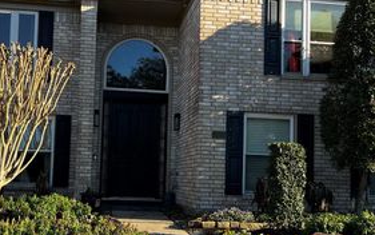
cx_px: 157
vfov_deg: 26.3
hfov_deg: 40.9
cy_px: 141
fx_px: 501
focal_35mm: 49
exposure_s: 1/887
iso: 50
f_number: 1.5
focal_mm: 5.7
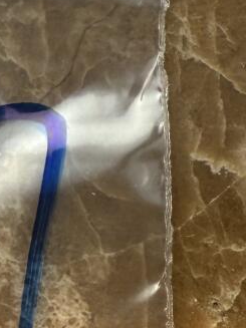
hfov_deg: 10.3
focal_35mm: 132
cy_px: 252
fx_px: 1252
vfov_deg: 14.9
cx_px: -249
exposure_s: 1/244
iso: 40
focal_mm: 2.22
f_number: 2.2
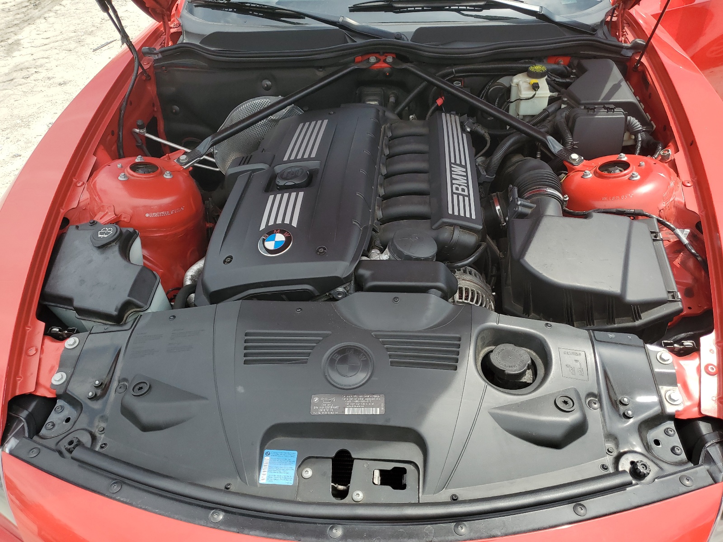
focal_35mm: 26
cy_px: 271
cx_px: 362
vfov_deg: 53.1
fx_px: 543
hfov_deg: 67.3
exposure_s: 1/1429
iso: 50
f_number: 1.5
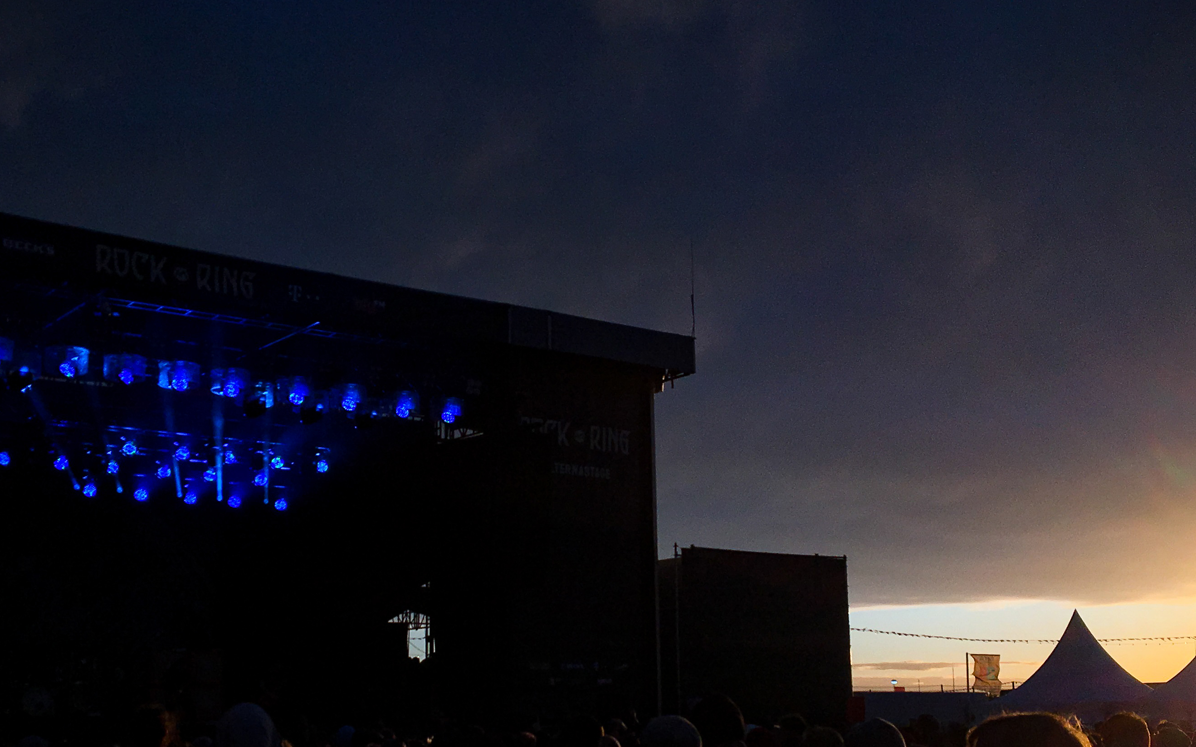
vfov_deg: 27.3
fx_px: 1532
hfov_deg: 42.6
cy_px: 477
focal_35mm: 47
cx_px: 597
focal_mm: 4.15
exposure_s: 1/3000
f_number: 2.2
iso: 25
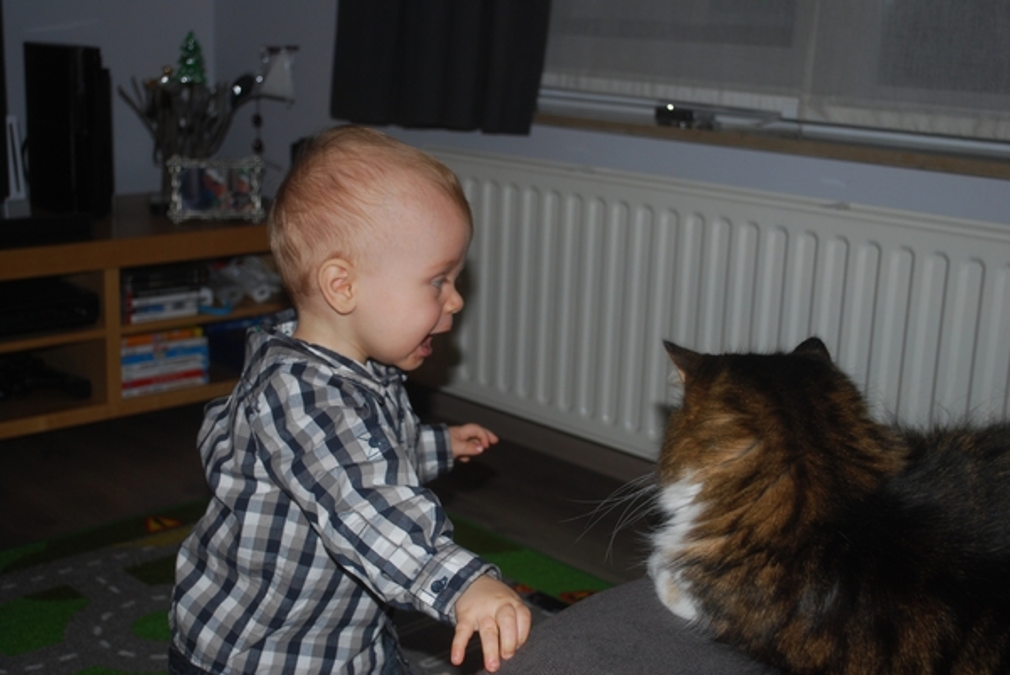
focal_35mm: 48
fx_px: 1348
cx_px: 505
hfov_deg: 41.1
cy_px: 338
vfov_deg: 28.1
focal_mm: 32
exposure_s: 1/60
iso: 200
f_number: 4.8
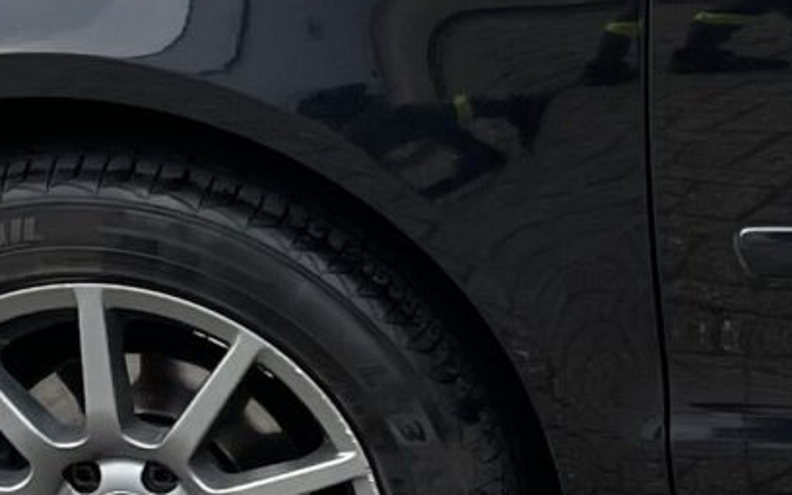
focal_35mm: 173
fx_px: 3734
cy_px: 194
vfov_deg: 7.6
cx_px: 1718
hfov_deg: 10.8
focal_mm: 4.2
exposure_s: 1/121
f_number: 1.6
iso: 50
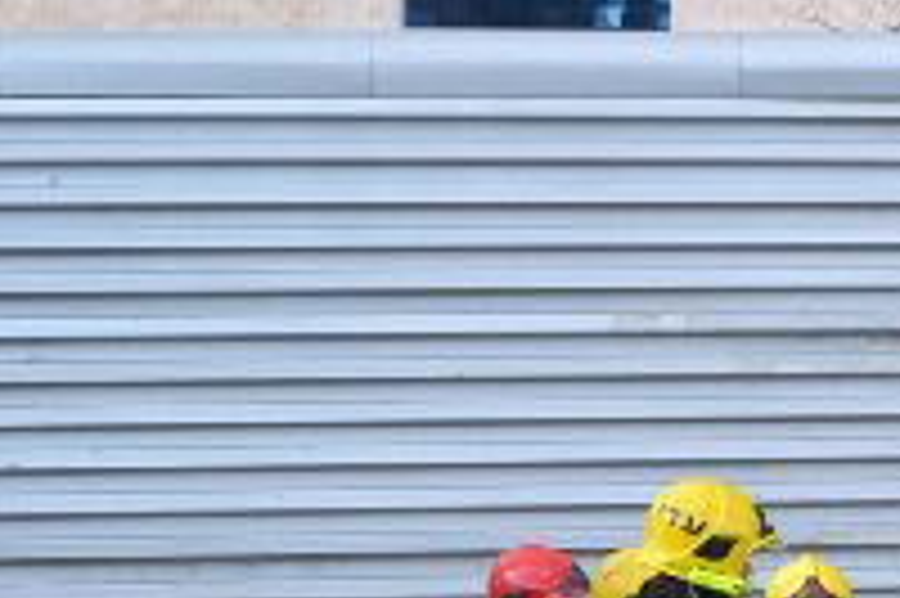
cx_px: 1724
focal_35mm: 108
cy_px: 614
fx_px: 2698
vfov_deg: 12.5
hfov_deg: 15.6
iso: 400
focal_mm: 18
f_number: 8
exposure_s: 1/400
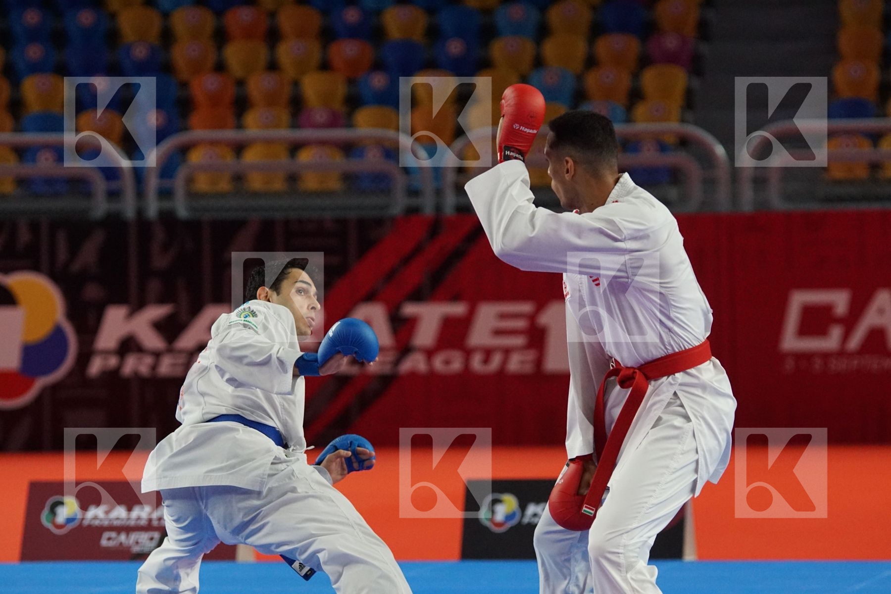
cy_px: 297
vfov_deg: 6.8
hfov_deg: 10.2
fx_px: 5011
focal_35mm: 202
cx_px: 446
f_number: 2.8
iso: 3200
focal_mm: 135
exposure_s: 1/2000
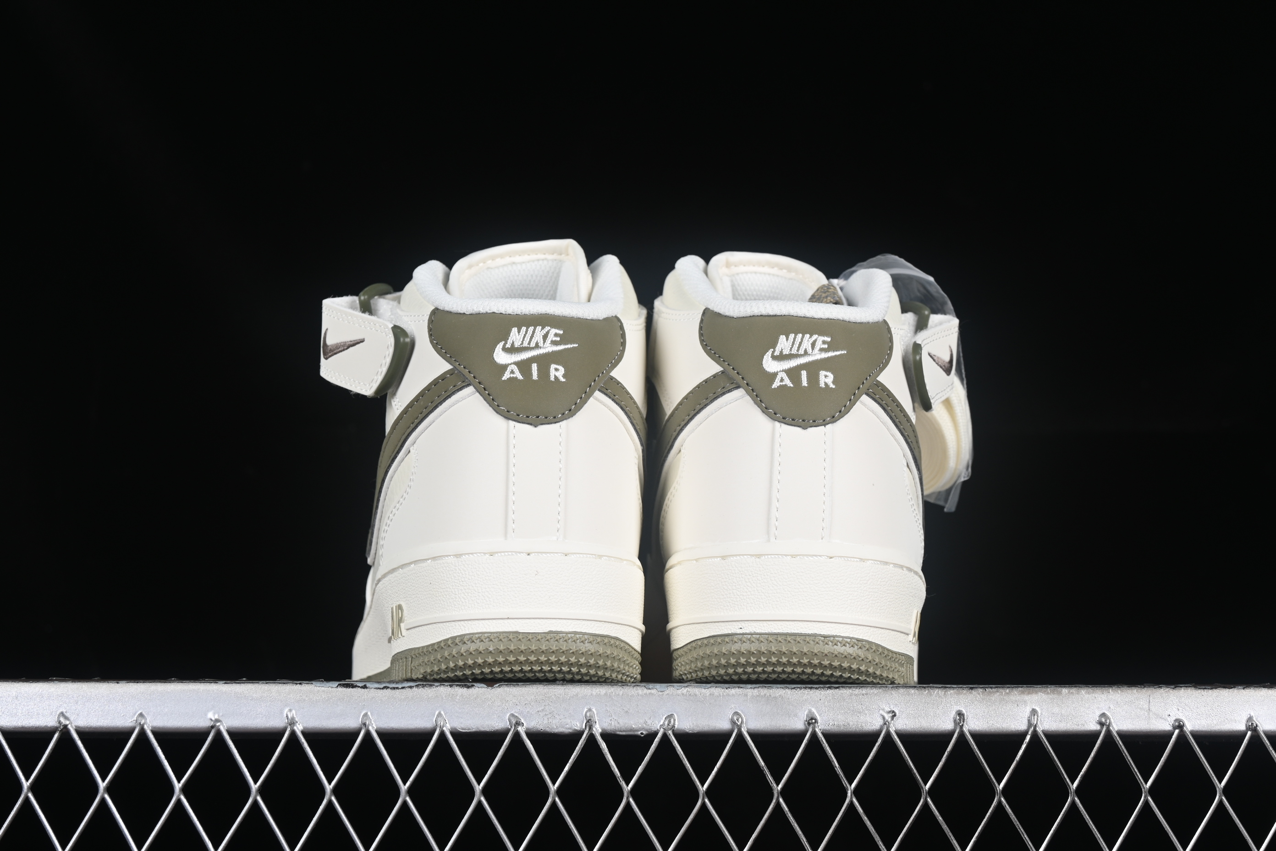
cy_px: 426
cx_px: 638
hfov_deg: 27.0
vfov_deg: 18.2
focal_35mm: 75
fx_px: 2658
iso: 160
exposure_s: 1/100
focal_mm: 50
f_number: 8
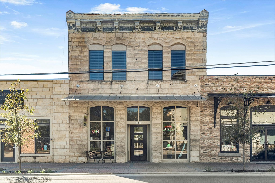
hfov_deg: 53.1
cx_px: 138
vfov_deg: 36.9
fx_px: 275
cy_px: 92
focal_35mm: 36
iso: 200
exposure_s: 1/50
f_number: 8
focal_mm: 24
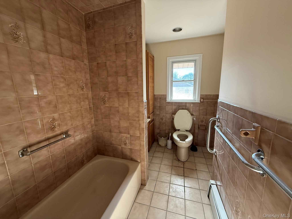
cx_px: 146
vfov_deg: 85.7
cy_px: 110
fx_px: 118
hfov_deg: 102.1
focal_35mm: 14
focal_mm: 2.22
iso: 200
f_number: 2.2
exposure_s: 1/99
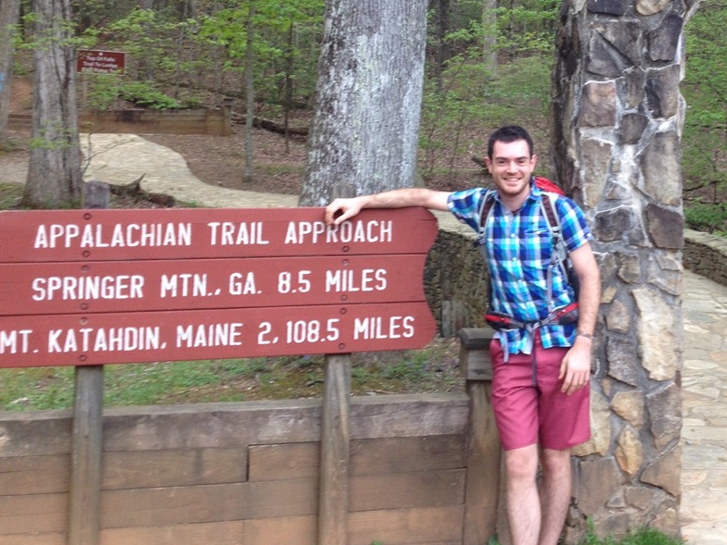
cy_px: 154
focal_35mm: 57
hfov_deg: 33.1
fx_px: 1197
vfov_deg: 25.4
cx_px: 555
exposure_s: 1/120
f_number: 2.4
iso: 64
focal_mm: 4.28
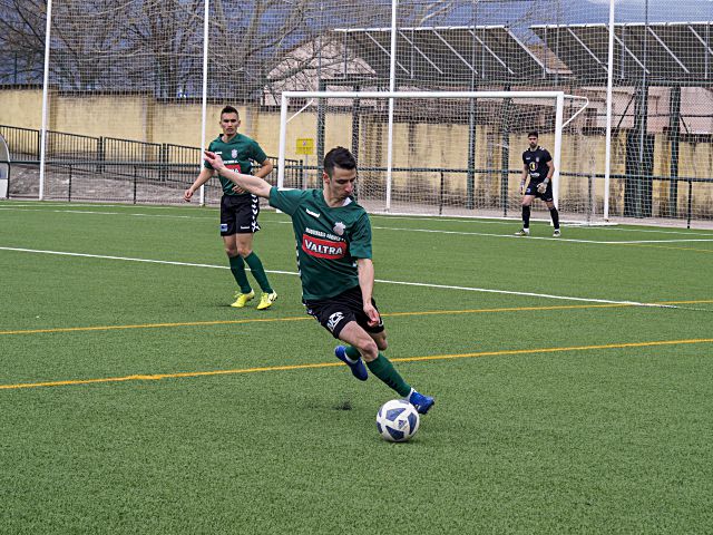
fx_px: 2307
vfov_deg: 13.2
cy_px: 268
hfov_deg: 17.6
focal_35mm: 112
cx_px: 356
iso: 800
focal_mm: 56
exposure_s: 1/800
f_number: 7.1
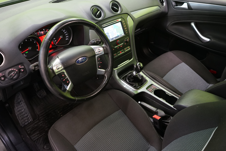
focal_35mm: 29
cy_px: 76
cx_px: 113
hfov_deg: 63.7
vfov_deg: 45.0
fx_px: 182
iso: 1600
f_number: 5
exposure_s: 1/15
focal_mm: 29
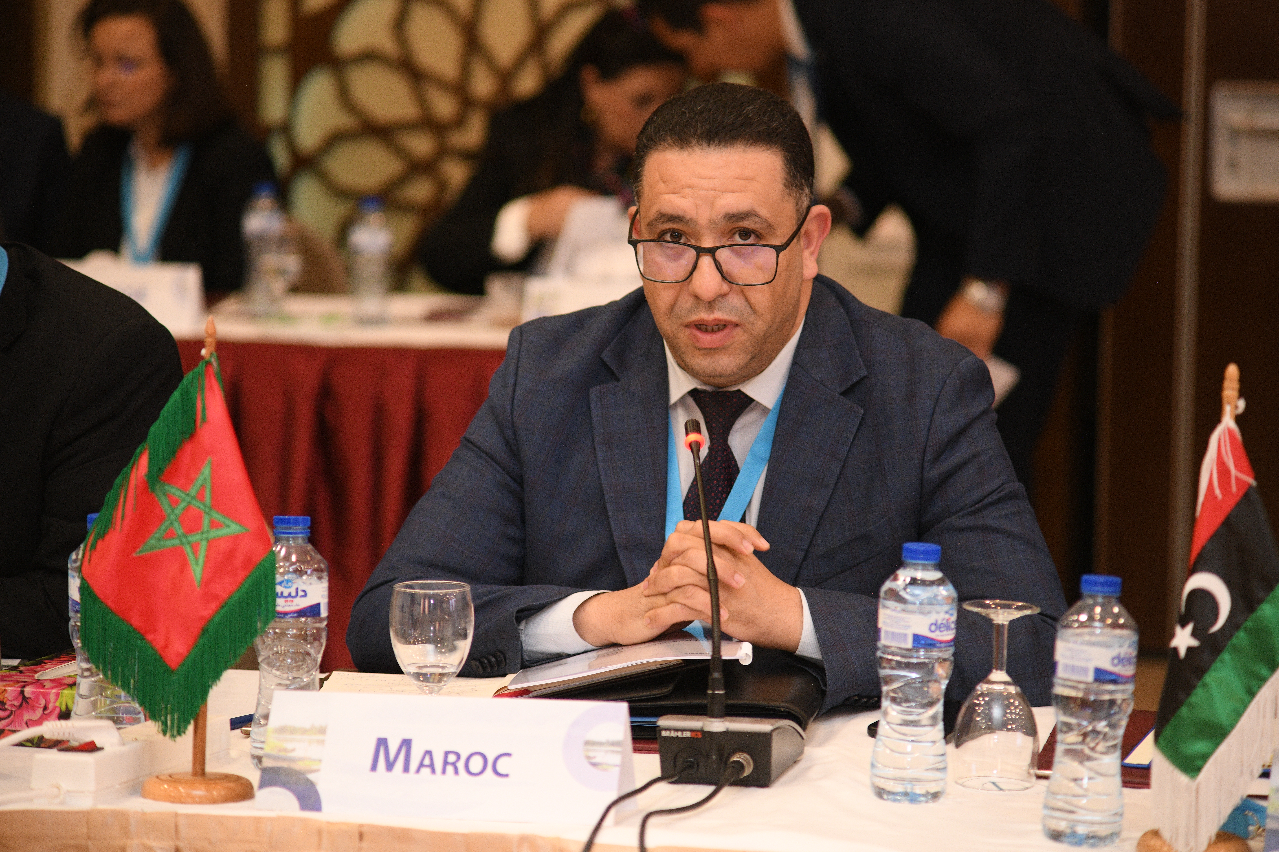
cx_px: 640
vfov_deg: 10.2
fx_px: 4796
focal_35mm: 135
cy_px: 426
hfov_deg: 15.2
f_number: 4
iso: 2500
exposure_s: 1/160
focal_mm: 135
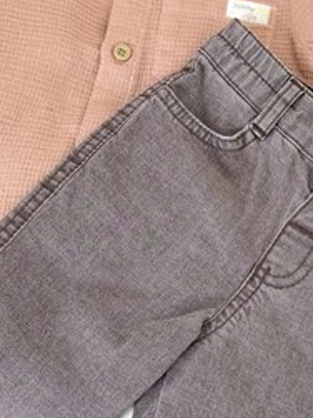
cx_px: 128
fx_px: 1231
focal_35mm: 102
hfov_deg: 14.5
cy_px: 164
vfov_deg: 19.2
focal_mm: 6.76
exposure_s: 1/103
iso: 100
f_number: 1.78
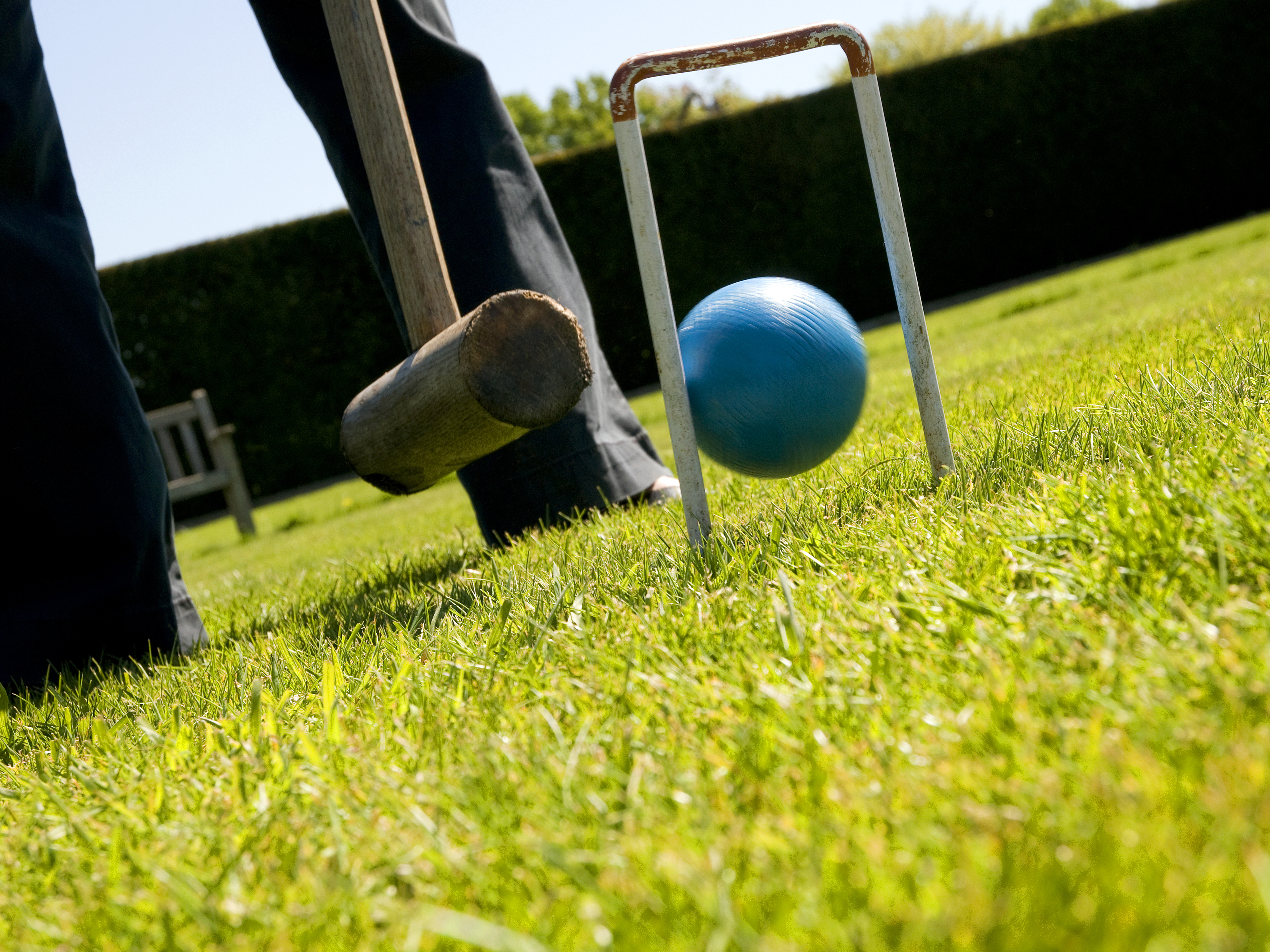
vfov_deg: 23.7
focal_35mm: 62
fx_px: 2275
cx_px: 714
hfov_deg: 31.2
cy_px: 476
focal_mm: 38
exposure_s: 1/400
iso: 200
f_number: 9
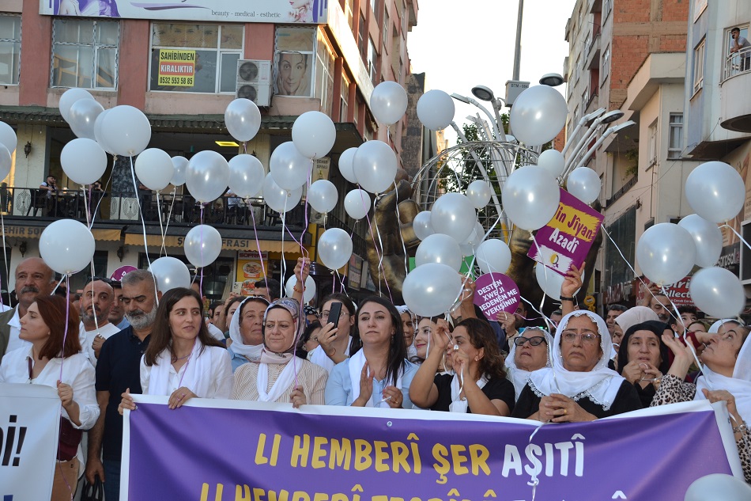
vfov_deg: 28.1
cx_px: 376
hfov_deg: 41.1
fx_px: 1001
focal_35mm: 48
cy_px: 250
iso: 280
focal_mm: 32
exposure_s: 1/125
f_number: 4.2
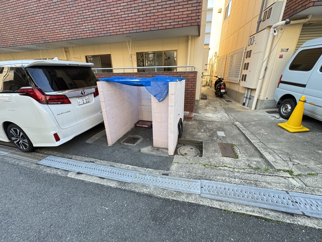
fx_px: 130
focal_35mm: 14
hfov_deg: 102.1
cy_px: 121
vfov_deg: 85.7
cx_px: 161
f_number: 2.2
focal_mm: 2.22
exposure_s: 1/99
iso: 50
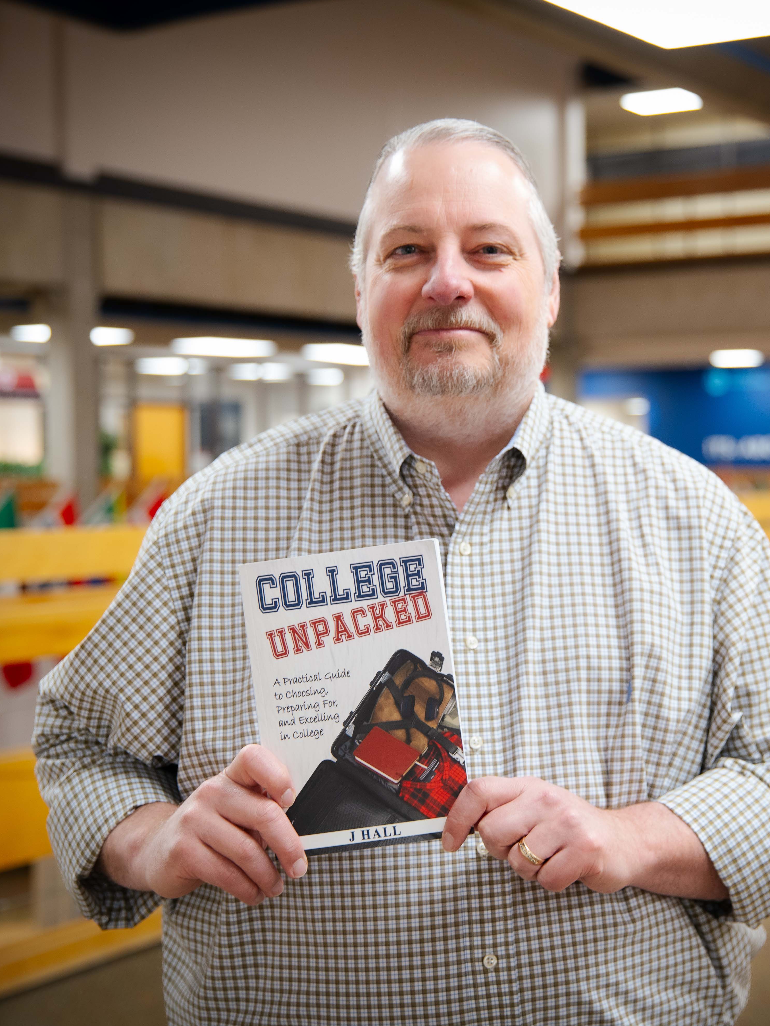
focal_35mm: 57
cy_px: 513
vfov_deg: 33.8
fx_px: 1691
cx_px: 563
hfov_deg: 25.4
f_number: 2.8
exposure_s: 1/60
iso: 800
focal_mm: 39
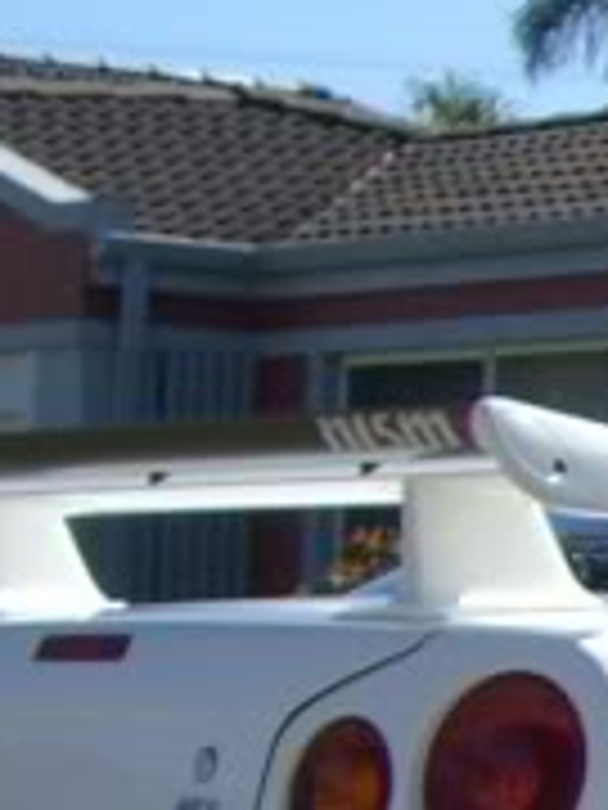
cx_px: 1829
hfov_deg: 6.3
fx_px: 5058
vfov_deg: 9.1
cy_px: 819
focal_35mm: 216
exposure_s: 1/640
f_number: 4.3
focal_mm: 6.2
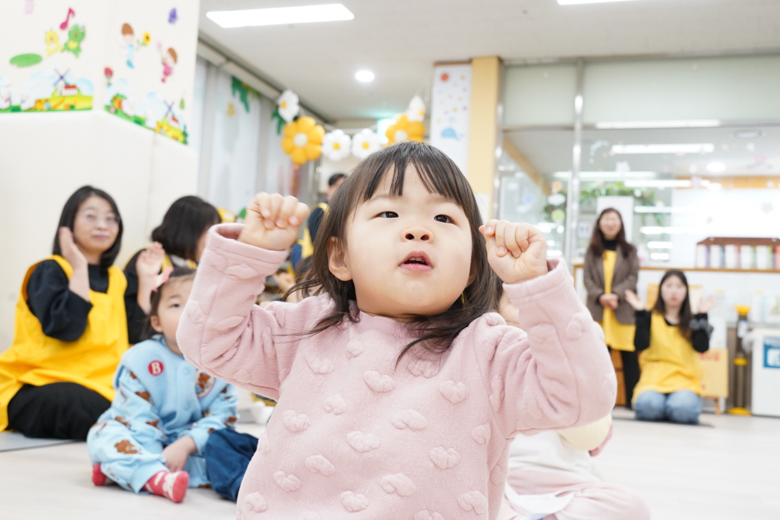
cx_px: 390
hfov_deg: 46.4
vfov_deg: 31.9
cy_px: 260
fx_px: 910
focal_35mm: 42
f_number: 7.1
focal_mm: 42
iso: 2500
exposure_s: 1/40
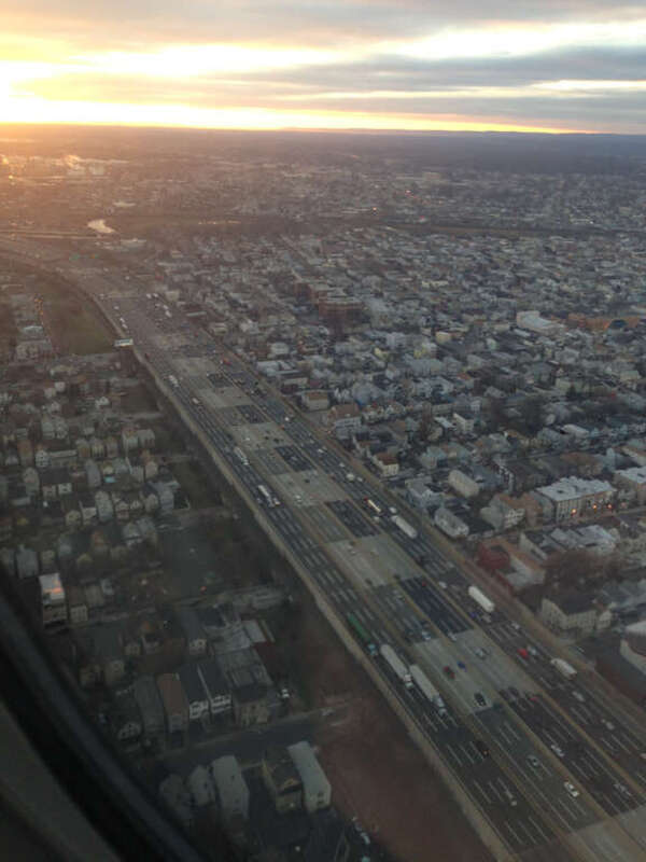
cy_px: 431
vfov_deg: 55.4
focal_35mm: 33
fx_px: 821
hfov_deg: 42.9
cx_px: 323
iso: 64
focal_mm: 4.13
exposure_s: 1/60
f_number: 2.4
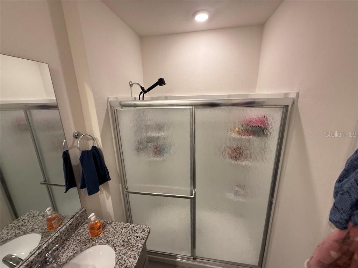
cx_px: 179
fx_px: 145
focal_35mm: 14
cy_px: 134
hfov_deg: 102.1
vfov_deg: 85.7
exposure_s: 1/60
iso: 200
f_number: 2.2
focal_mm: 2.22
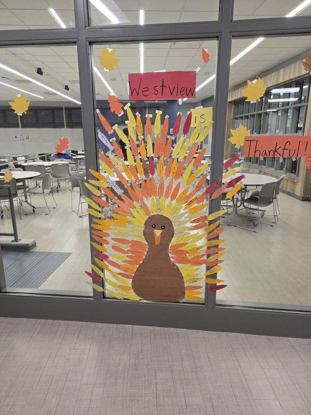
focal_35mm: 23
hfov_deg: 58.9
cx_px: 156
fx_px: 276
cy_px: 208
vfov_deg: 73.9
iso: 160
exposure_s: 1/120
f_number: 1.8
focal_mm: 5.4
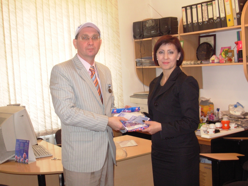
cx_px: 124
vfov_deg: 28.0
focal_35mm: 52
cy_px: 93
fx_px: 373
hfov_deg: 36.8
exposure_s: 1/12.7
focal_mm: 8.5
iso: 97
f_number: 3.2
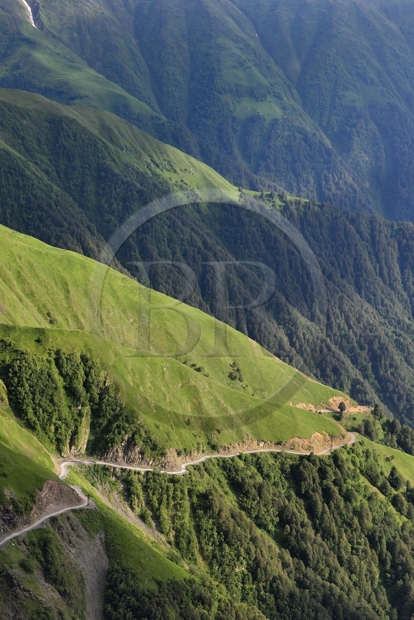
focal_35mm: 95
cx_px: 207
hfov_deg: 14.4
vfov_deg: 21.5
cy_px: 310
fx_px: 1638
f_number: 7.1
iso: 400
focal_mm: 95
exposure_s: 1/1000
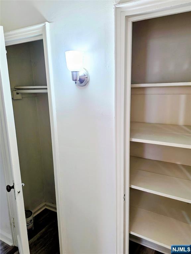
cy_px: 127
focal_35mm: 23
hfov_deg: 58.9
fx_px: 169
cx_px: 96
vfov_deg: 73.9
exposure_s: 1/120
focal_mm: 6.3
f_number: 1.7
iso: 80
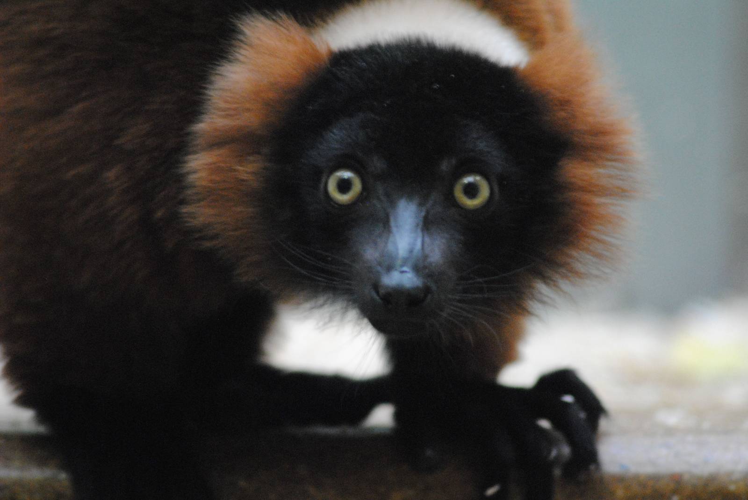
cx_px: 374
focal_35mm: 450
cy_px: 250
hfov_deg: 4.6
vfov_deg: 3.1
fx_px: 9361
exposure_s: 1/20
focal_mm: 300
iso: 1600
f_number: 5.6
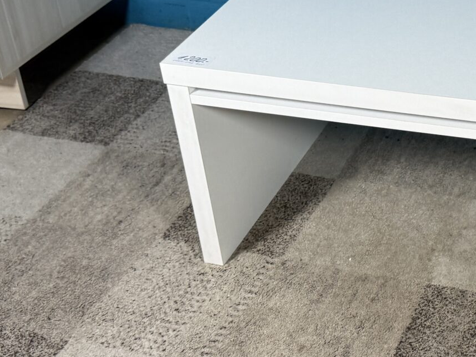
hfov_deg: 25.6
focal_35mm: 72
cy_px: 165
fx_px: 990
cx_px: 480
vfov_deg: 20.4
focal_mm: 6.76
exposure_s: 1/100
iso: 160
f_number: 1.78
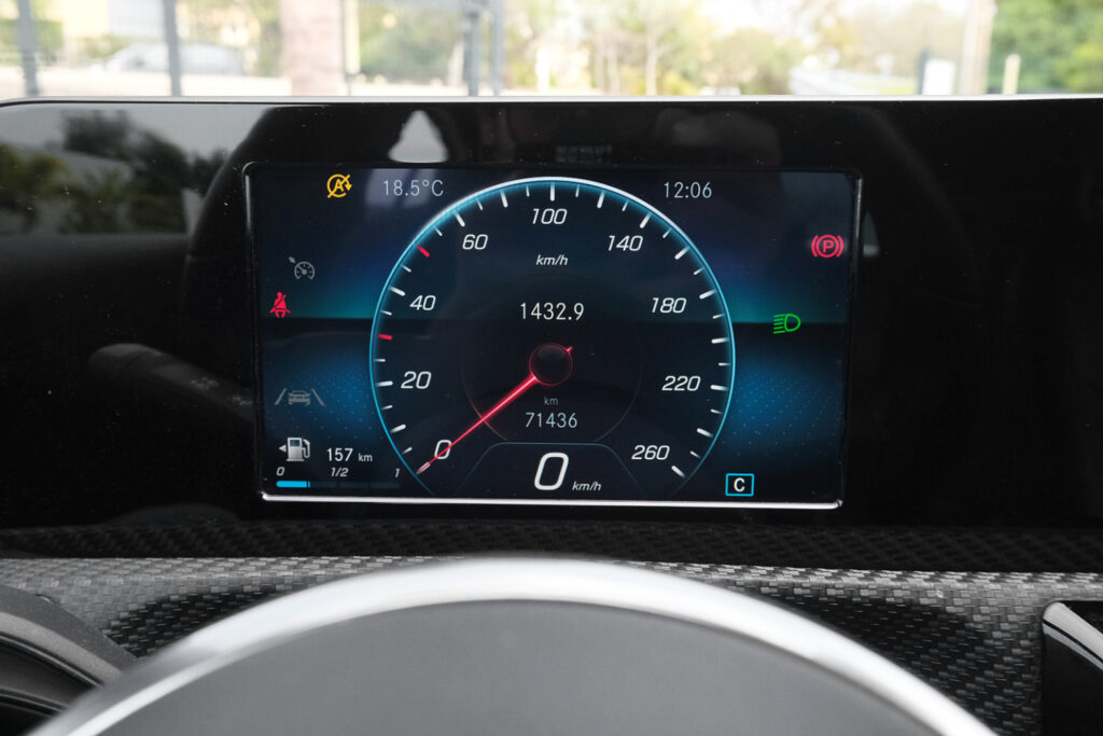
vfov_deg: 42.3
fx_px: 950
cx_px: 552
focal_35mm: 31
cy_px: 368
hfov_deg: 60.3
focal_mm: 20.9
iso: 2500
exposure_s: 1/400
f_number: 8
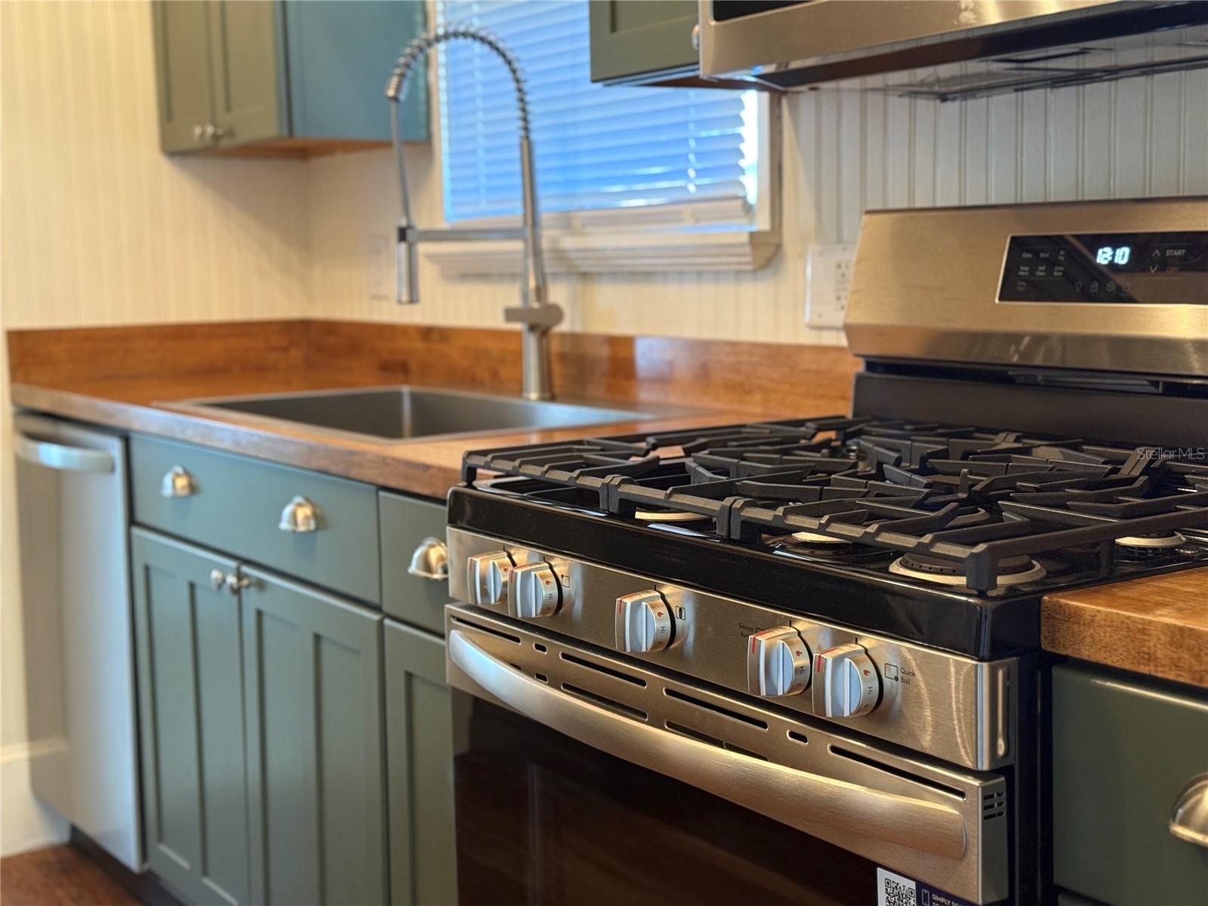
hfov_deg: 39.7
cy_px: 453
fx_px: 1675
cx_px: 604
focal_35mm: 48
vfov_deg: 30.3
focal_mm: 6.76
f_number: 1.78
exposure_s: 1/40
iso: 250
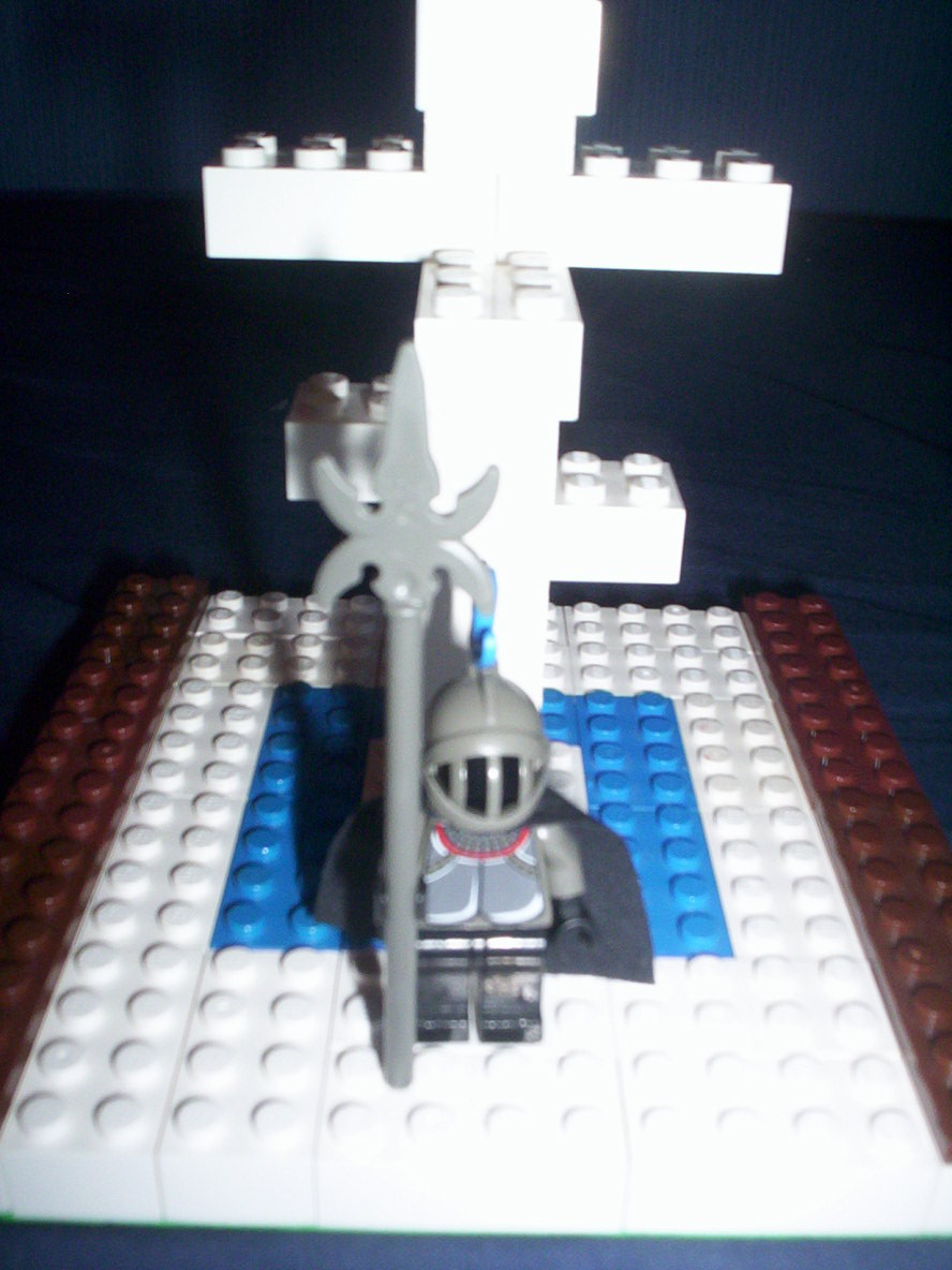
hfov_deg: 37.7
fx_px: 1393
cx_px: 476
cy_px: 635
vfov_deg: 49.0
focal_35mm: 38
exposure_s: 1/60
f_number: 4.5
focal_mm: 4.99
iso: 140
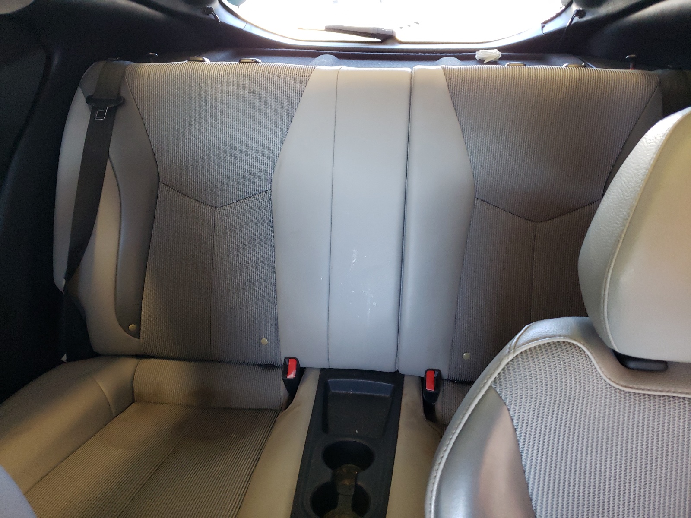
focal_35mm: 26
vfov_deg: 53.1
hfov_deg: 67.3
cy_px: 259
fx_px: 519
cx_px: 346
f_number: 1.5
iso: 256
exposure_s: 1/60.2
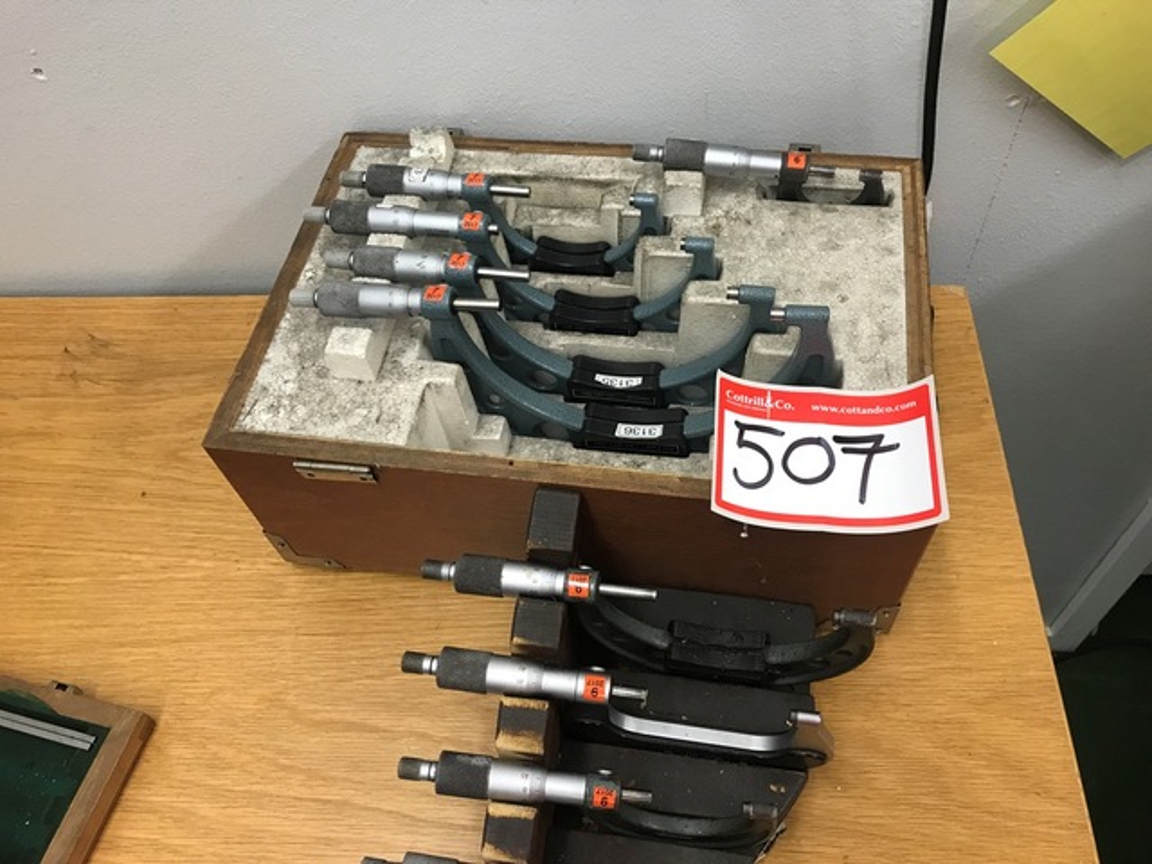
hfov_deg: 63.4
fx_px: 932
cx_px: 576
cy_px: 432
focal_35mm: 28
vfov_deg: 49.7
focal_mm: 3.99
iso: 40
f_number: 1.8
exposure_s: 1/33
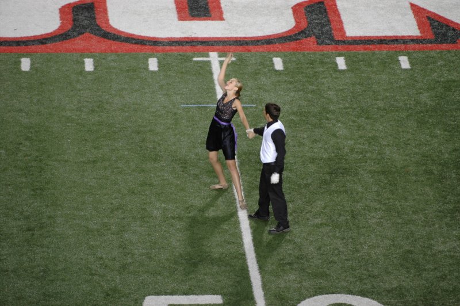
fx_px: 3830
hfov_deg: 6.9
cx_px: 230
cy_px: 153
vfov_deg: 4.6
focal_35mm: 300
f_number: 2.8
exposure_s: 1/60
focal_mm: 200
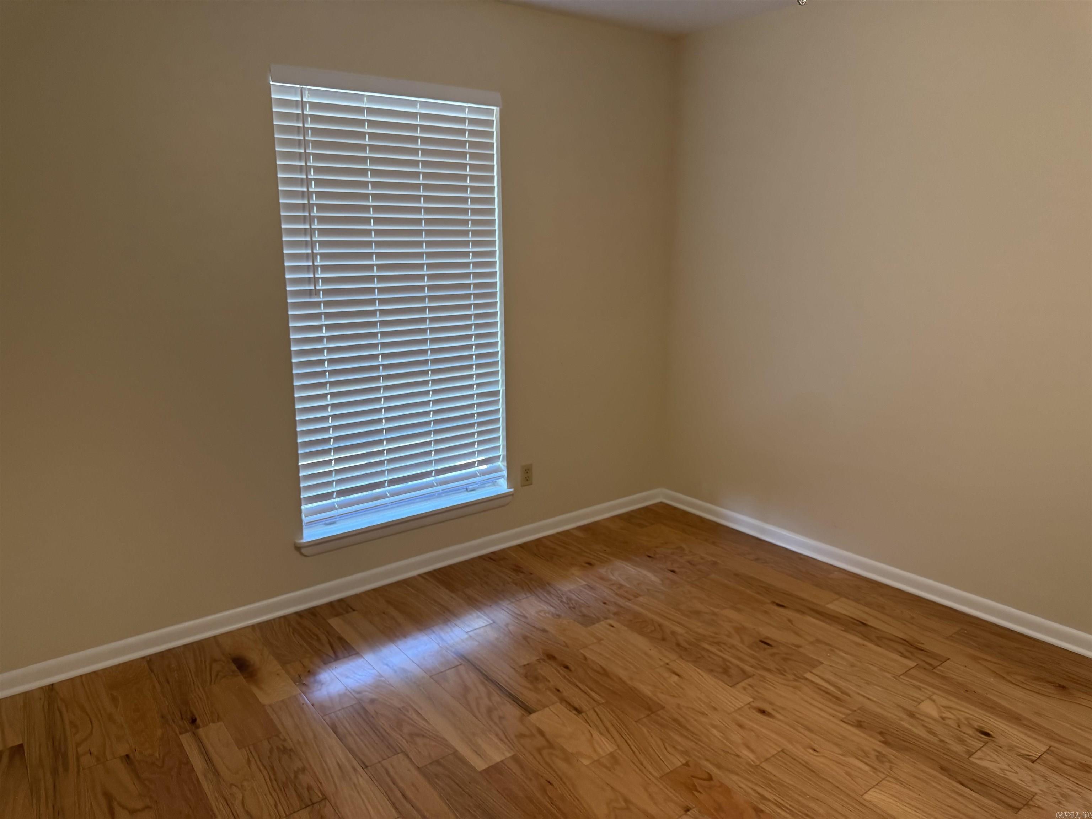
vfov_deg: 56.8
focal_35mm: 24
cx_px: 546
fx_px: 757
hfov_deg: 71.6
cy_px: 410
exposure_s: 1/120
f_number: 1.78
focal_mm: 6.76
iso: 200
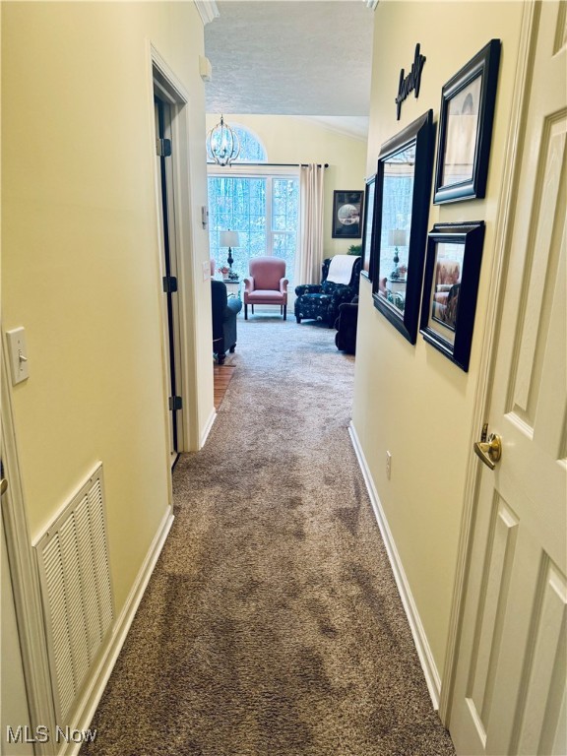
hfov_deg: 56.8
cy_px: 378
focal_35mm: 24
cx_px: 284
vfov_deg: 71.6
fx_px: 524
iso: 250
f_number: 1.78
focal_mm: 6.76
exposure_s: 1/60
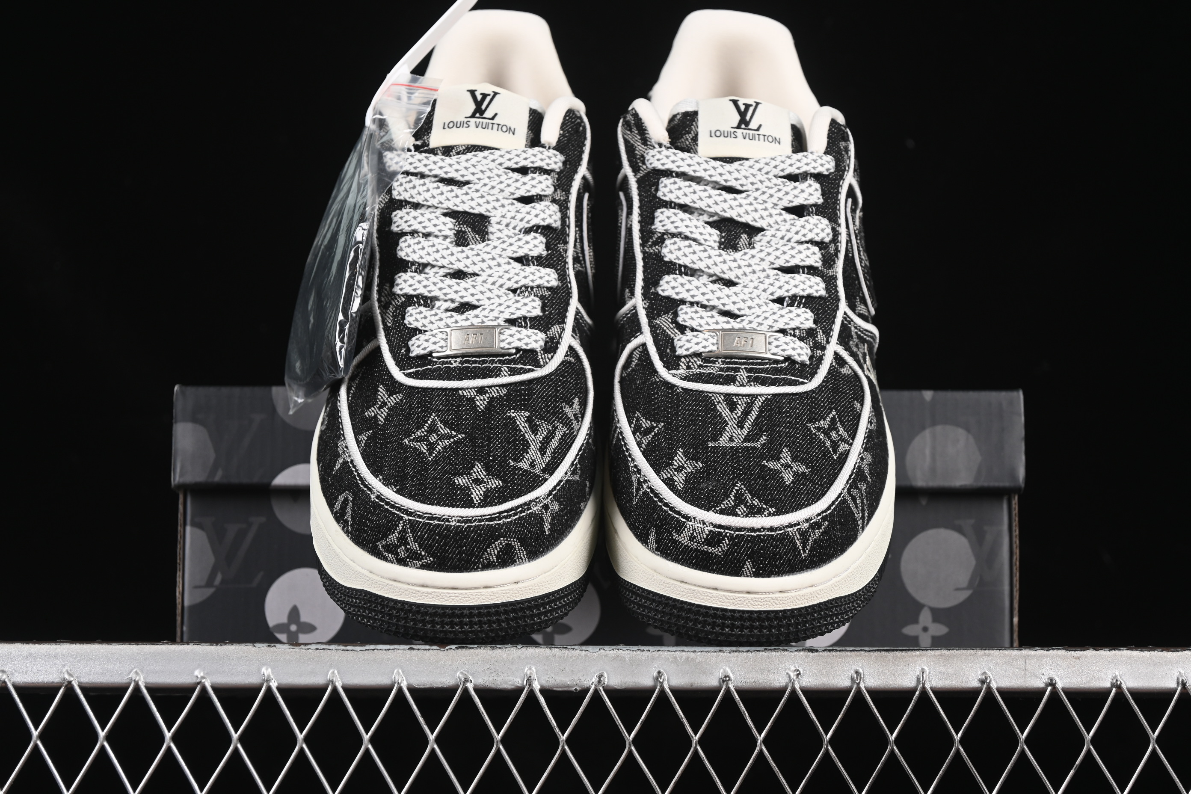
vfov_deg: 18.2
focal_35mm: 75
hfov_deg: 27.0
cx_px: 596
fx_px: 2481
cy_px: 397
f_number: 6.3
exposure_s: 1/60
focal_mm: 50
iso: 160
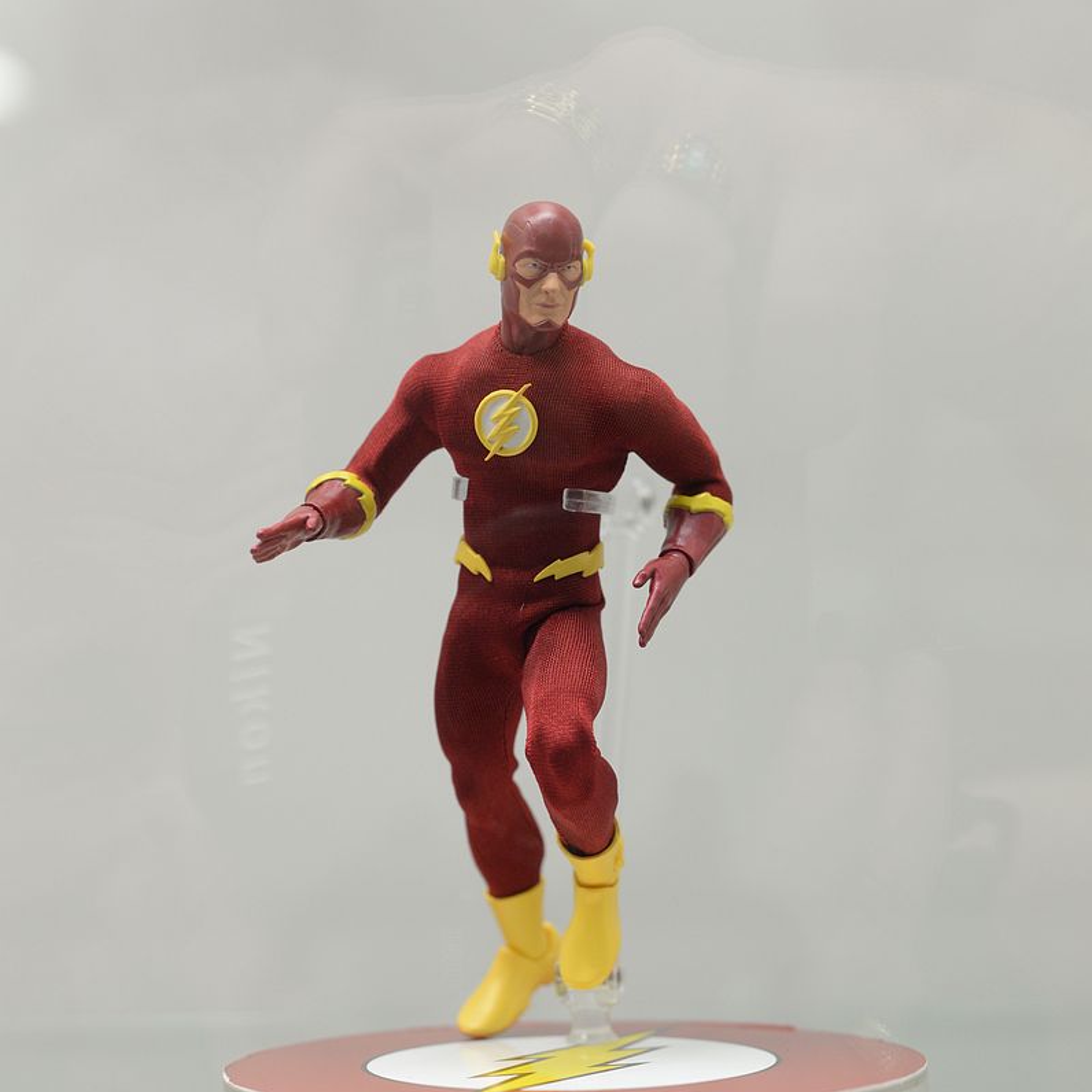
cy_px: 620
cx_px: 547
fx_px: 2284
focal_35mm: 64
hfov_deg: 26.9
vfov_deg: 26.9
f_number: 4
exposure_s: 1/125
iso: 1600
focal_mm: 50
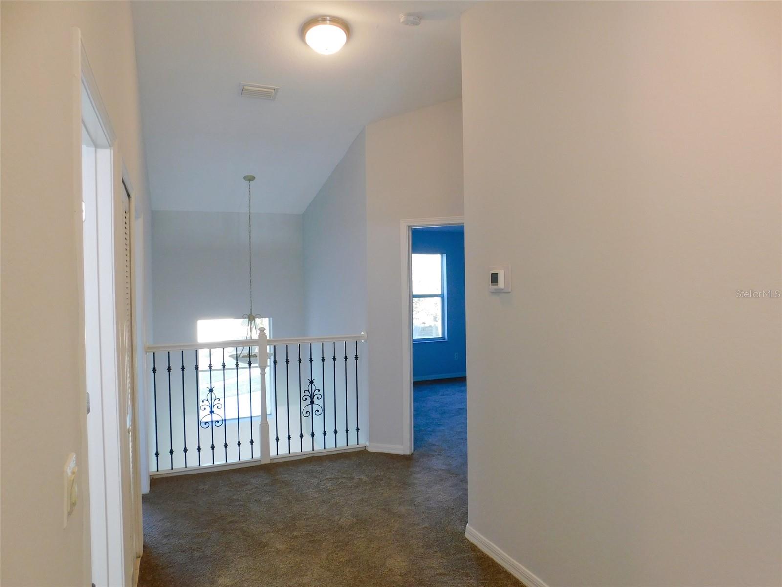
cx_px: 391
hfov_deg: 73.9
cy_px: 294
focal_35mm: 23
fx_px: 520
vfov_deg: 58.9
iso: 125
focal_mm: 4
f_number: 3
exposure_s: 1/40
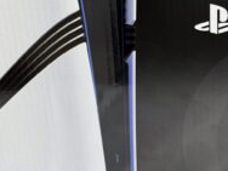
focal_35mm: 64
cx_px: 183
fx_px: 422
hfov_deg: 29.6
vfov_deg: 21.7
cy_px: -18
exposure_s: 1/59
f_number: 1.78
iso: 160
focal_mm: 6.76
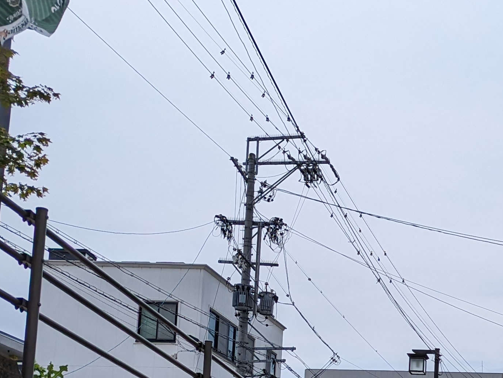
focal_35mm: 71
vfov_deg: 19.6
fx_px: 1033
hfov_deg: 23.0
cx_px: 718
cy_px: 442
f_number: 1.85
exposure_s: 1/4184
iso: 49
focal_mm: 6.81
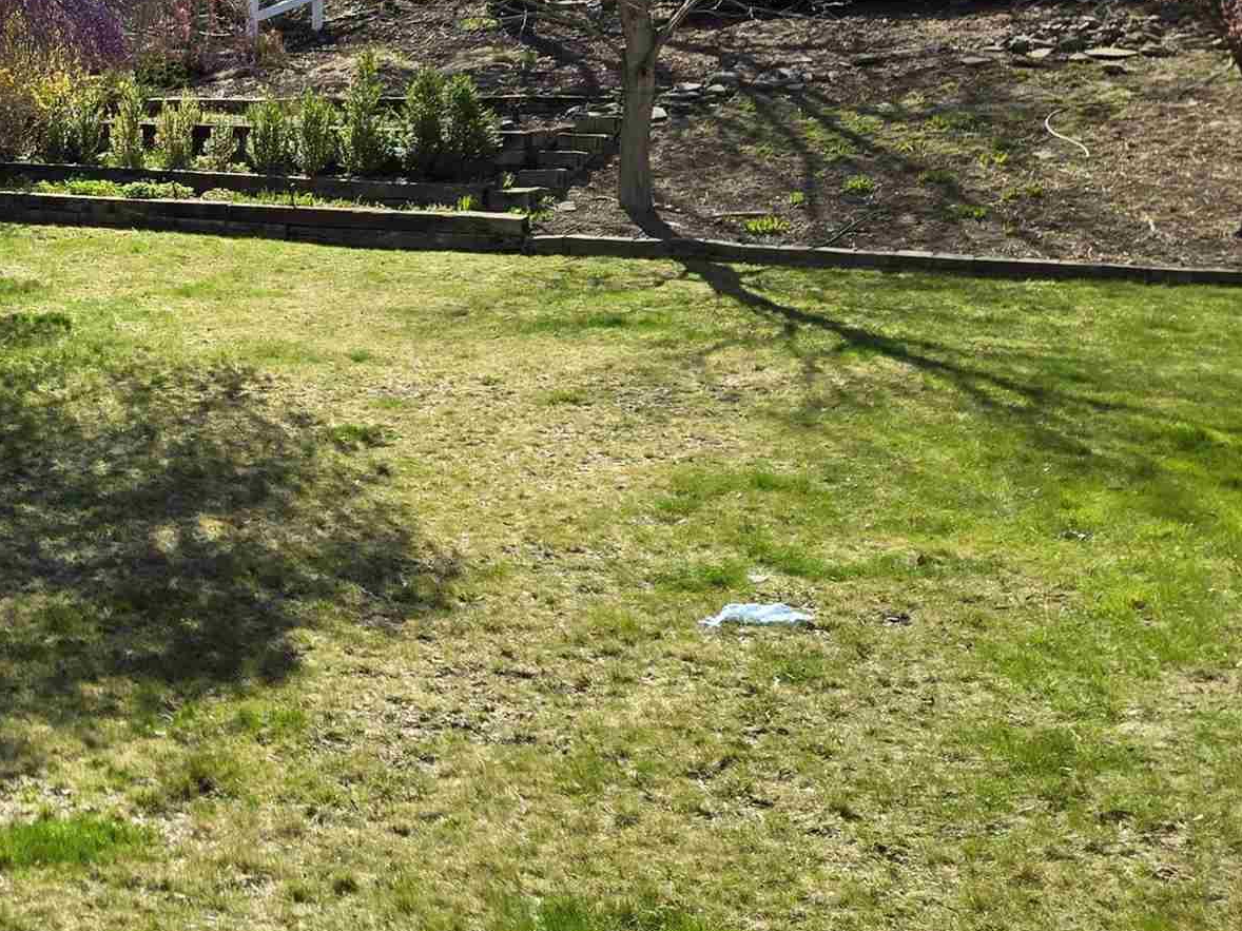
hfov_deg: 28.3
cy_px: 306
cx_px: -222
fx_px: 2152
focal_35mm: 60
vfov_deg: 24.3
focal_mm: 5.4
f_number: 1.8
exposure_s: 1/1325
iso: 25
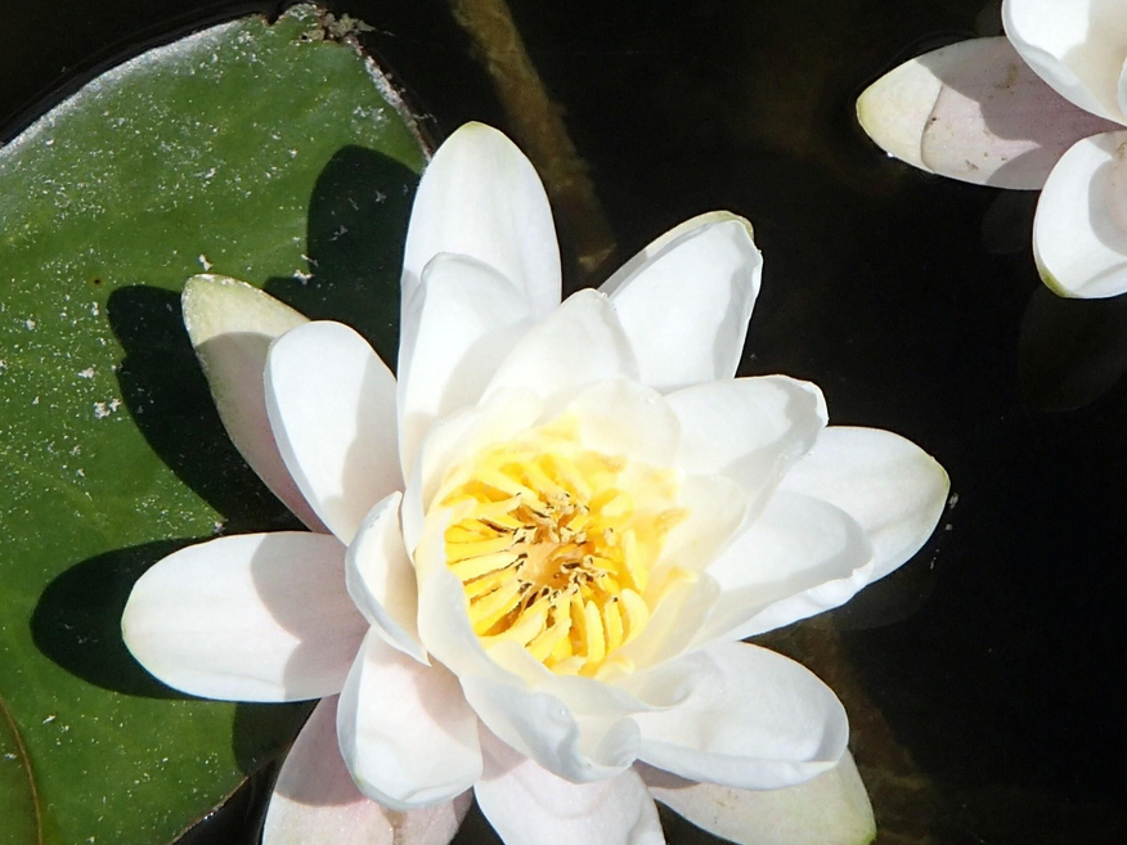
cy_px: 279
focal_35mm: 232
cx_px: 606
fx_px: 7553
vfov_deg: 6.4
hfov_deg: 8.5
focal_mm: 22.79
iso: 200
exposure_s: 1/200
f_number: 16
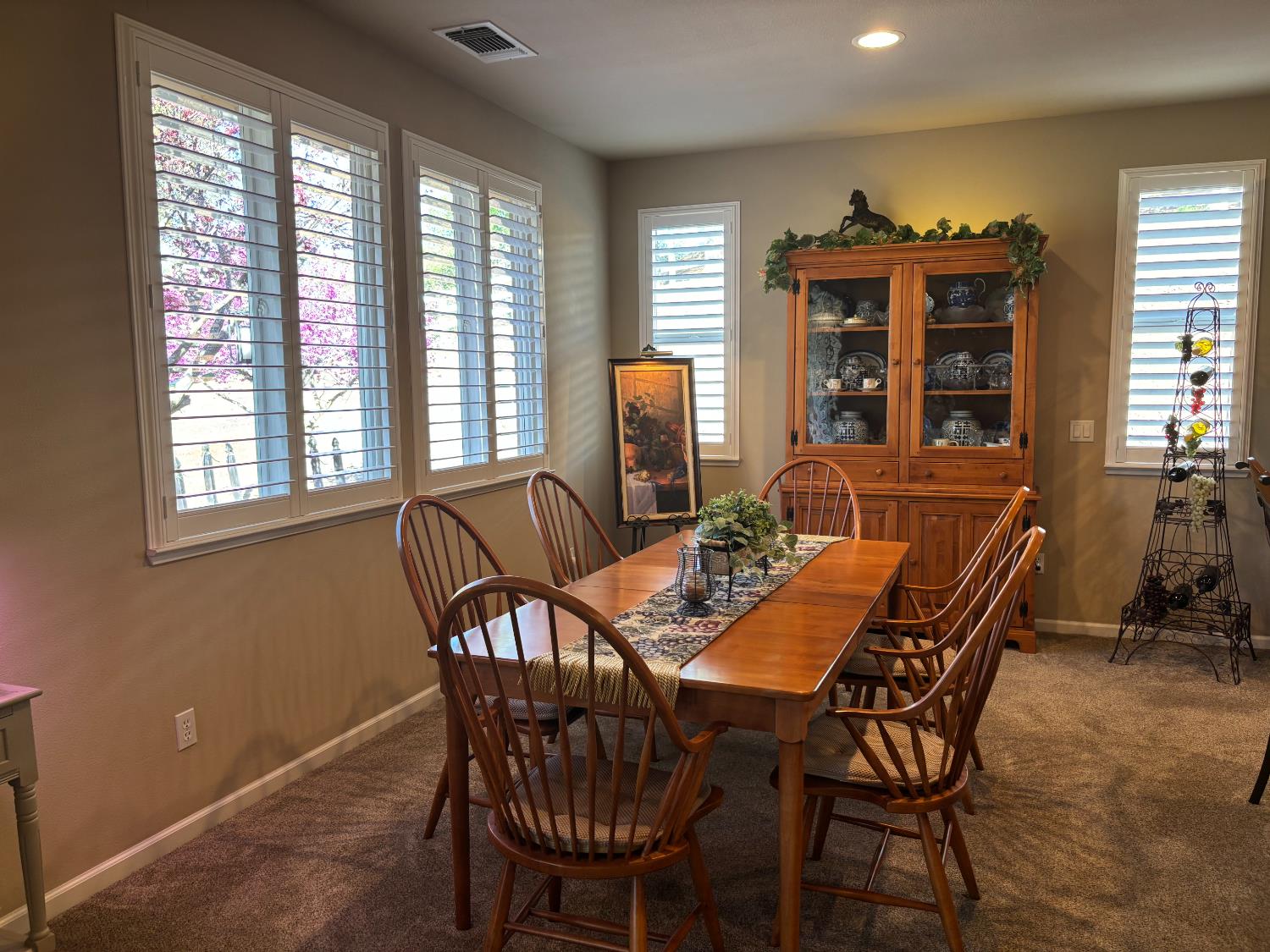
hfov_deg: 67.3
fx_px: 954
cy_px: 476
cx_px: 635
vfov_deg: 53.1
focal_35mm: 26
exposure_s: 1/60
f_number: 1.6
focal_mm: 5.96
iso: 64
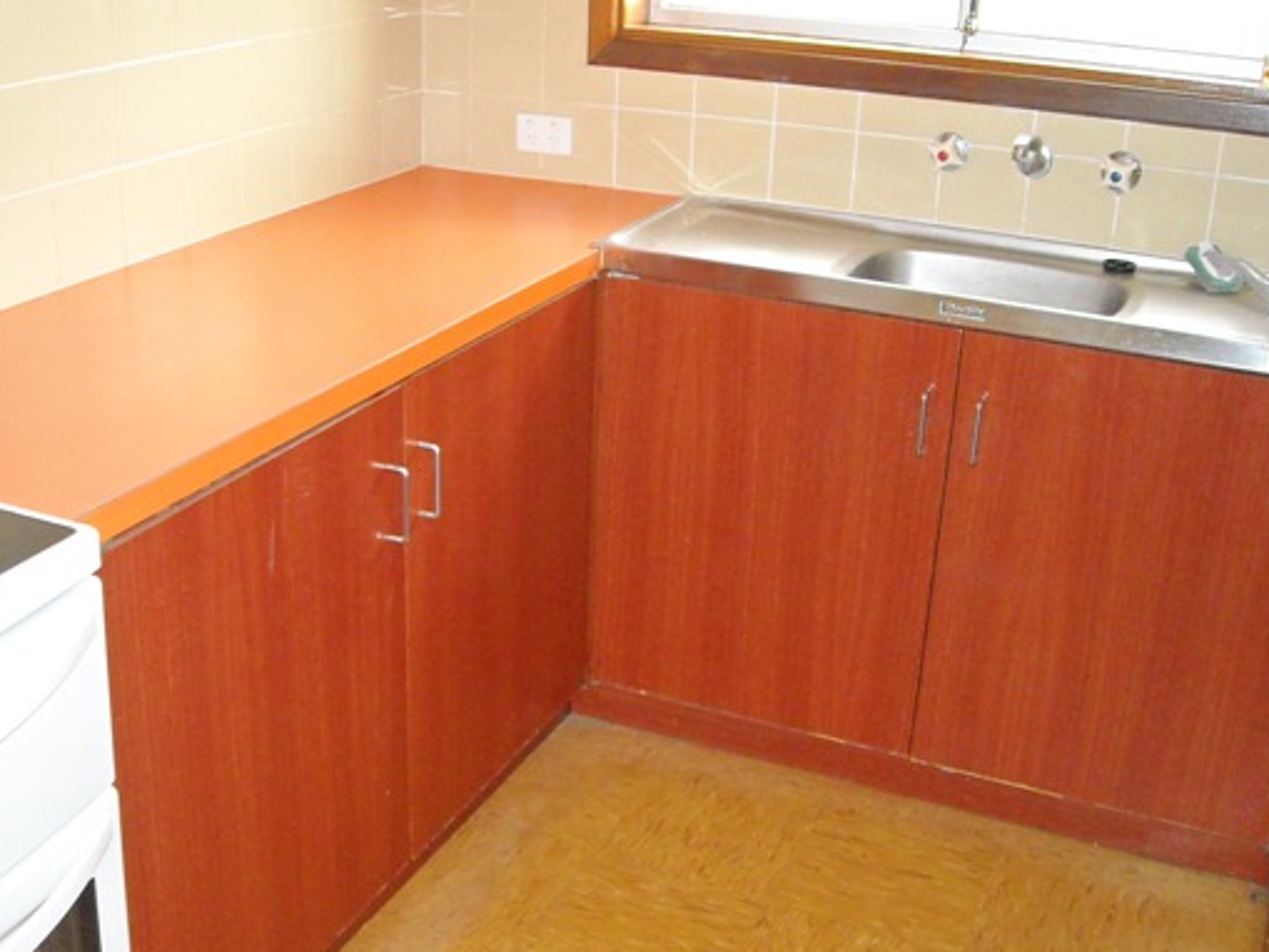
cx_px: 524
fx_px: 1613
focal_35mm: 44
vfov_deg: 32.8
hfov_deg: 42.8
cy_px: 538
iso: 400
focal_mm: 5.7
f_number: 2.8
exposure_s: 1/60
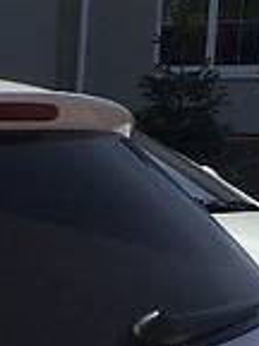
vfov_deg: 11.9
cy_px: 469
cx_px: -290
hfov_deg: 8.6
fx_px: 1606
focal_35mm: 161
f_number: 2.2
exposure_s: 1/3425
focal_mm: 4.2
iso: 32
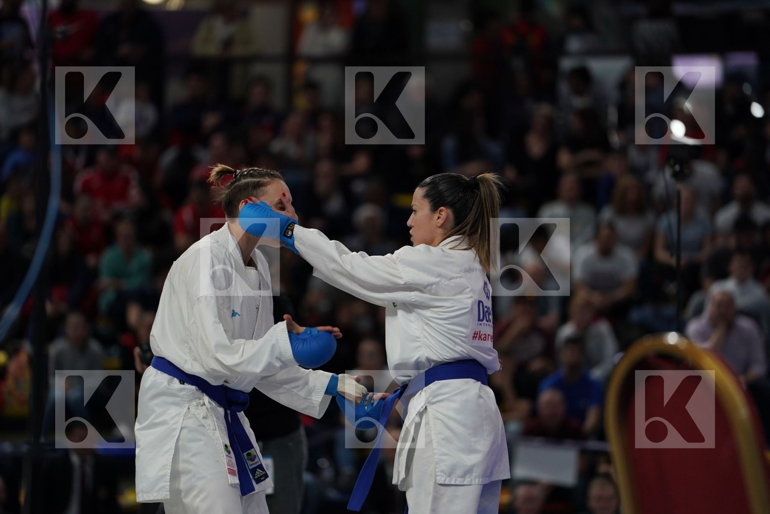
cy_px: 257
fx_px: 4277
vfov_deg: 6.9
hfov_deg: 10.3
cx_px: 385
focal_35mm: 200
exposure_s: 1/1000
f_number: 2.8
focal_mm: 200
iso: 800
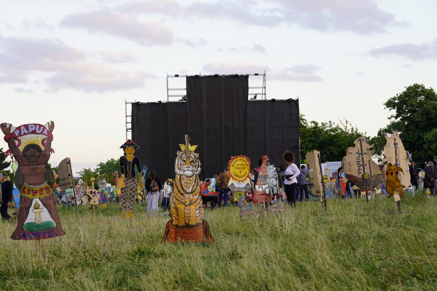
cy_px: 146
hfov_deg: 24.2
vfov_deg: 16.3
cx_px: 218
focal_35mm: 84
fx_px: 1020
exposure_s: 1/100
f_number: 4
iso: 160
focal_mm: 56
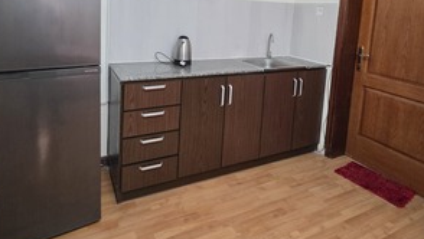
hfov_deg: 81.0
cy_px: 41
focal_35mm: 22
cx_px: 194
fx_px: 248
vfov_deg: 48.1
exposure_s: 1/50
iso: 1000
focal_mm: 2.2
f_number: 1.9
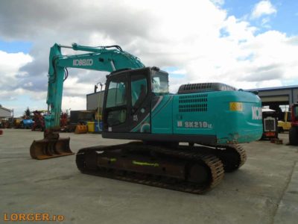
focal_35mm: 26
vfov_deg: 53.1
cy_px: 112
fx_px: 224
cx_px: 149
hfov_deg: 67.3
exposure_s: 1/640
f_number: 3.2
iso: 100
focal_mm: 4.6
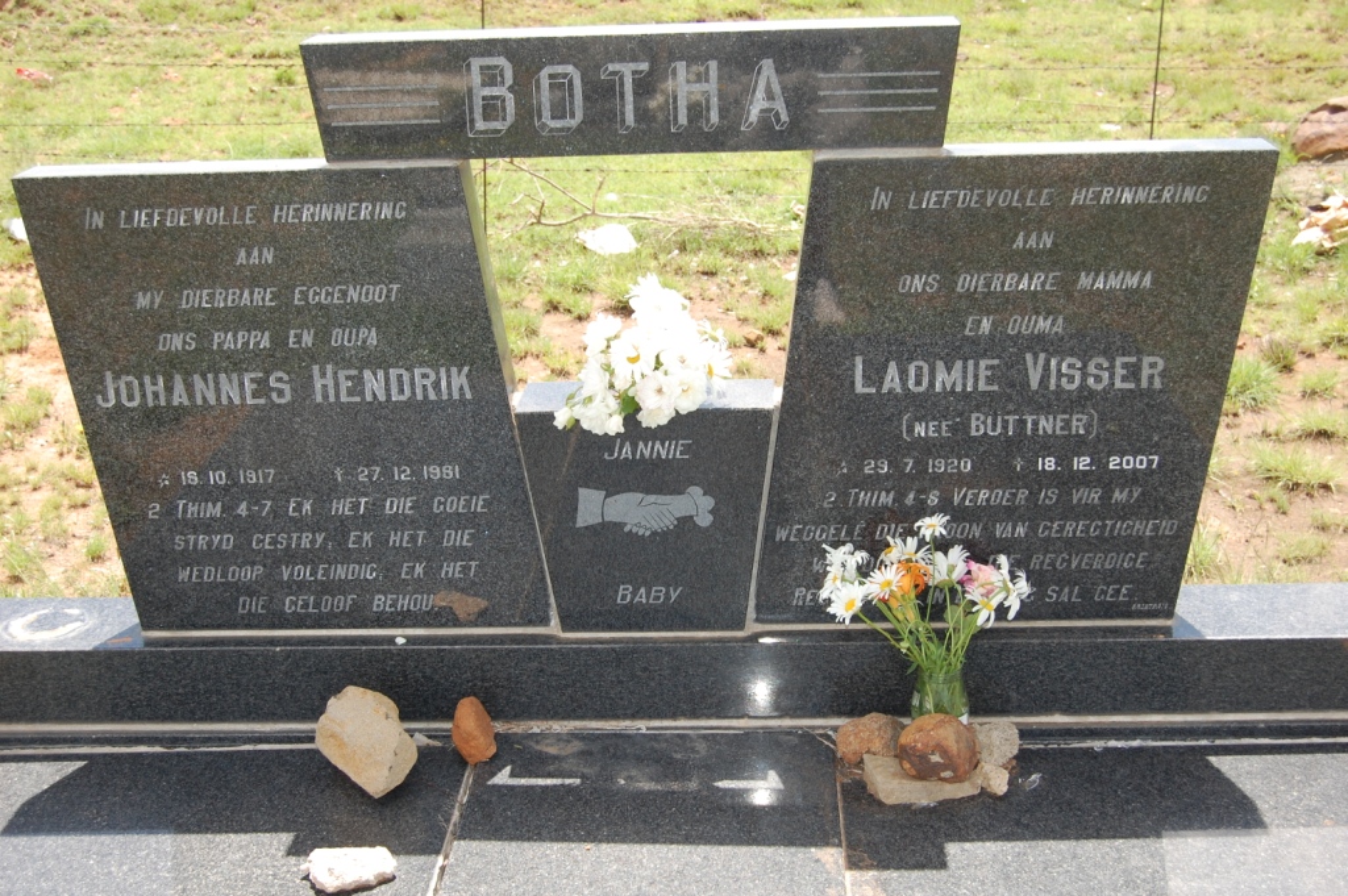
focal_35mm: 46
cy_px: 448
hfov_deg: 42.4
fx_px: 1740
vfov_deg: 28.9
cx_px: 674
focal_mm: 31
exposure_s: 1/500
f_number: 5.6
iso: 400
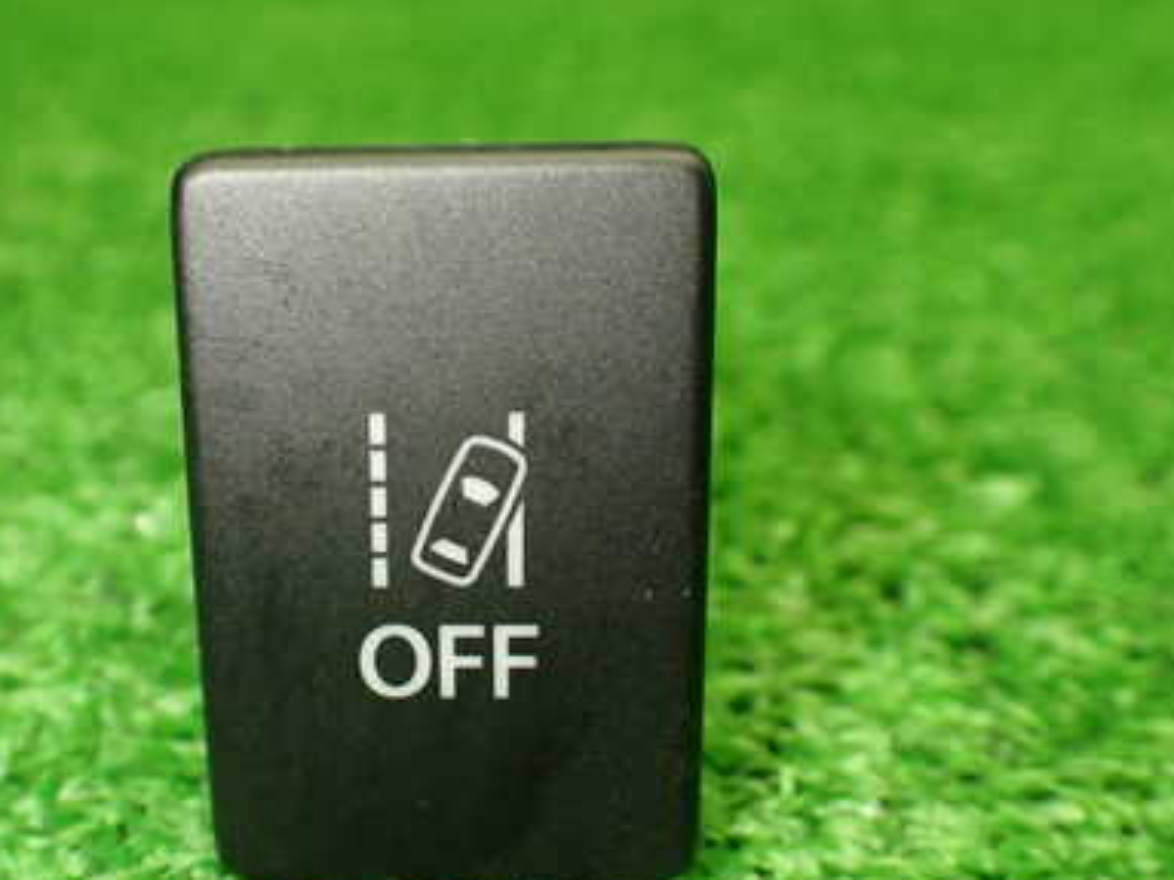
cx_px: 448
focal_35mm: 47
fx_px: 1594
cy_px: 534
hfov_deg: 40.2
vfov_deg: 30.8
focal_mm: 5.4
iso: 500
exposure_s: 1/125
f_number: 2.3
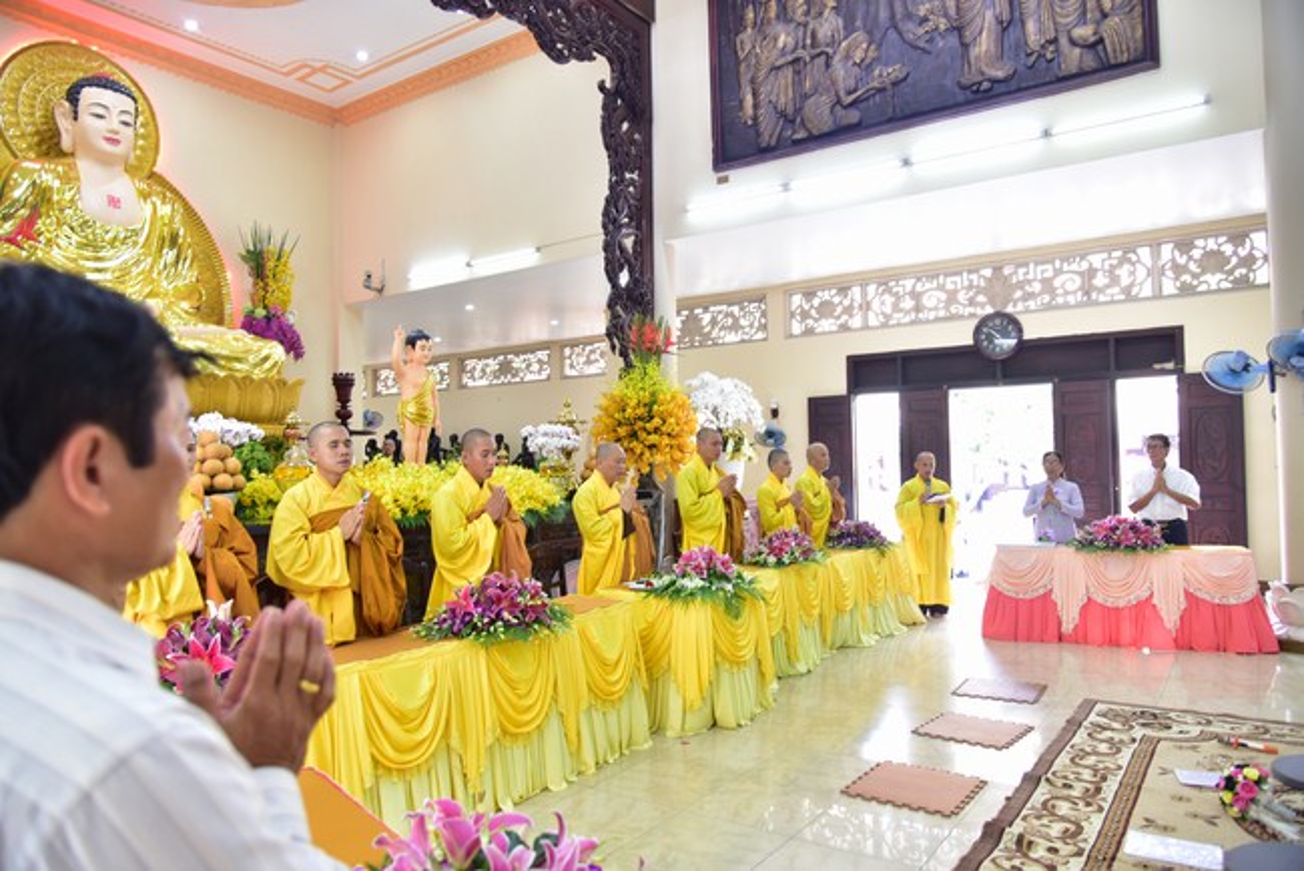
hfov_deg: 73.7
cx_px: 652
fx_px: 870
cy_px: 436
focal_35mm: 24
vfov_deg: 53.2
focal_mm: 24
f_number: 4
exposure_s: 1/30
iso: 800
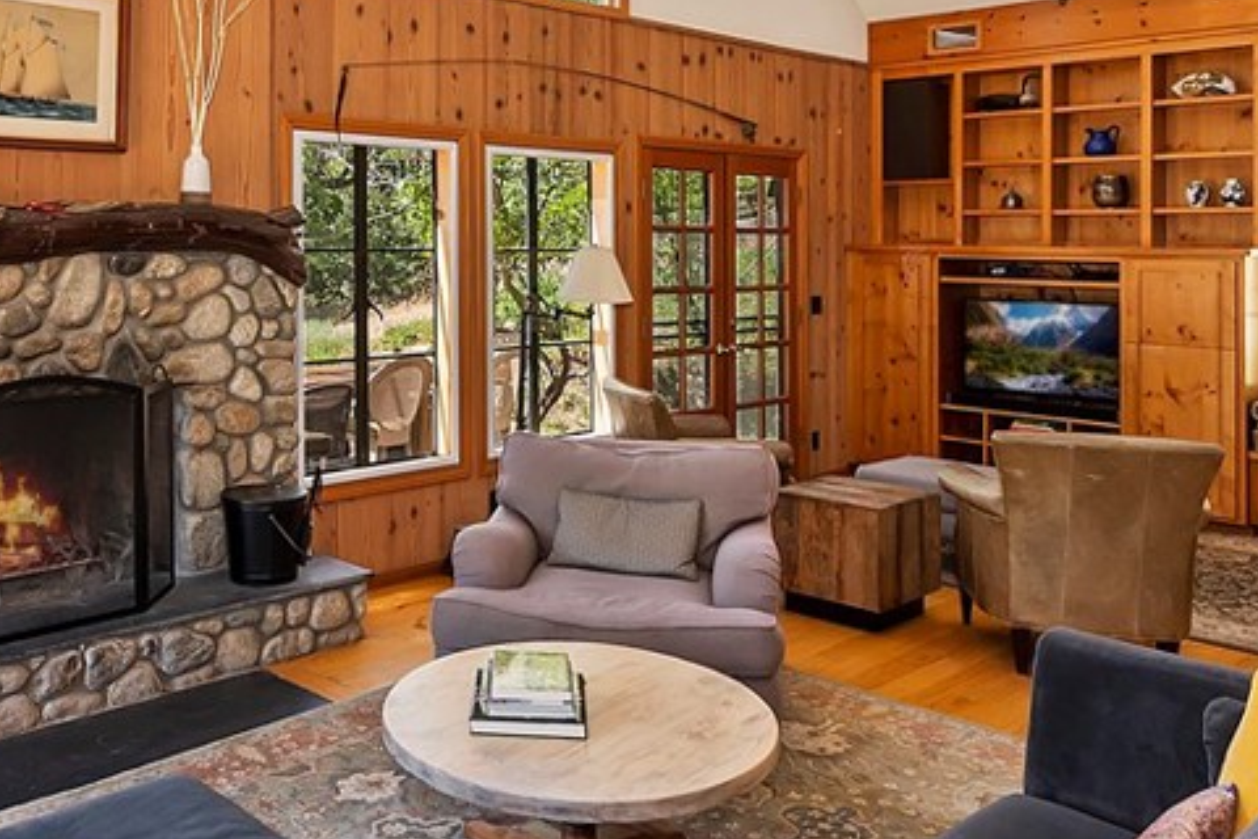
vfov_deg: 39.8
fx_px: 1118
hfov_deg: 57.5
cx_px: 422
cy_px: 193
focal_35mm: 32
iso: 125
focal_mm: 10
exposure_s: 1/30
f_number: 8
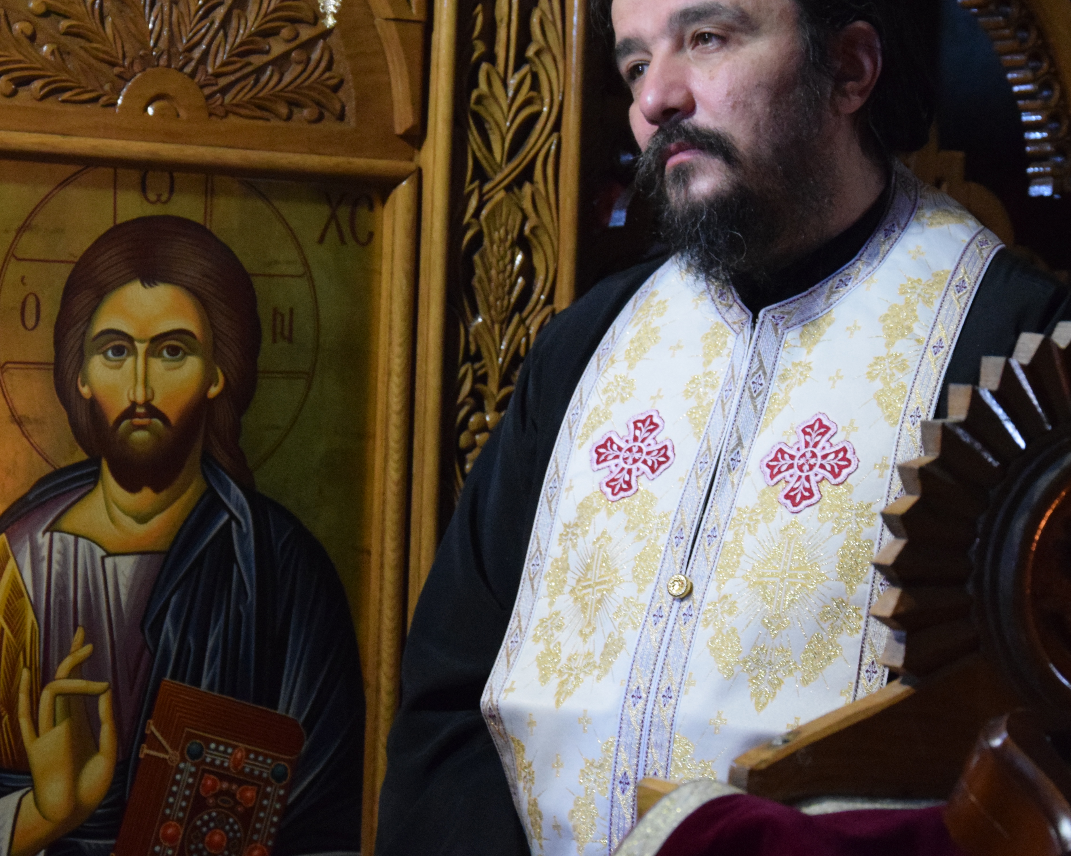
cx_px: 487
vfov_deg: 14.1
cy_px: 398
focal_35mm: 109
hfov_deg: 17.6
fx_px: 3455
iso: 4000
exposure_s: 1/50
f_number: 4.8
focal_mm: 48
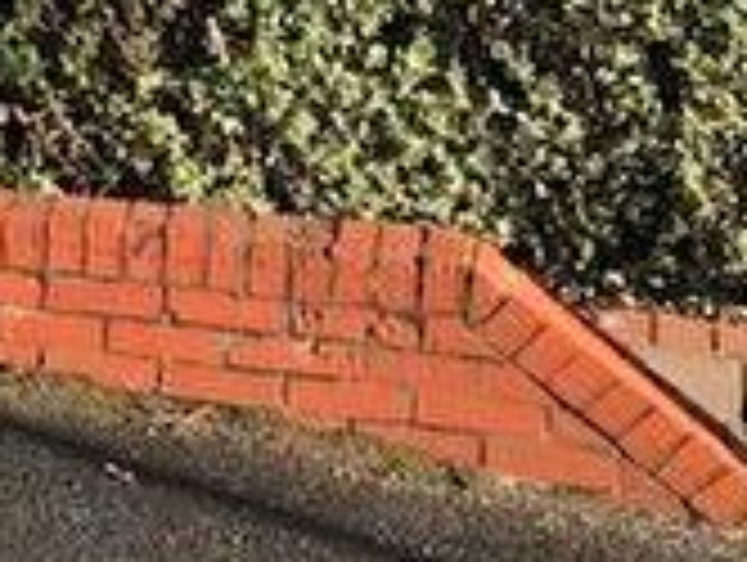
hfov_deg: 14.1
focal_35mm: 118
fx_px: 2550
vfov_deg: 12.2
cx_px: -729
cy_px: -146
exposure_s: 1/912
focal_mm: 3.99
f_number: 1.8
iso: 20
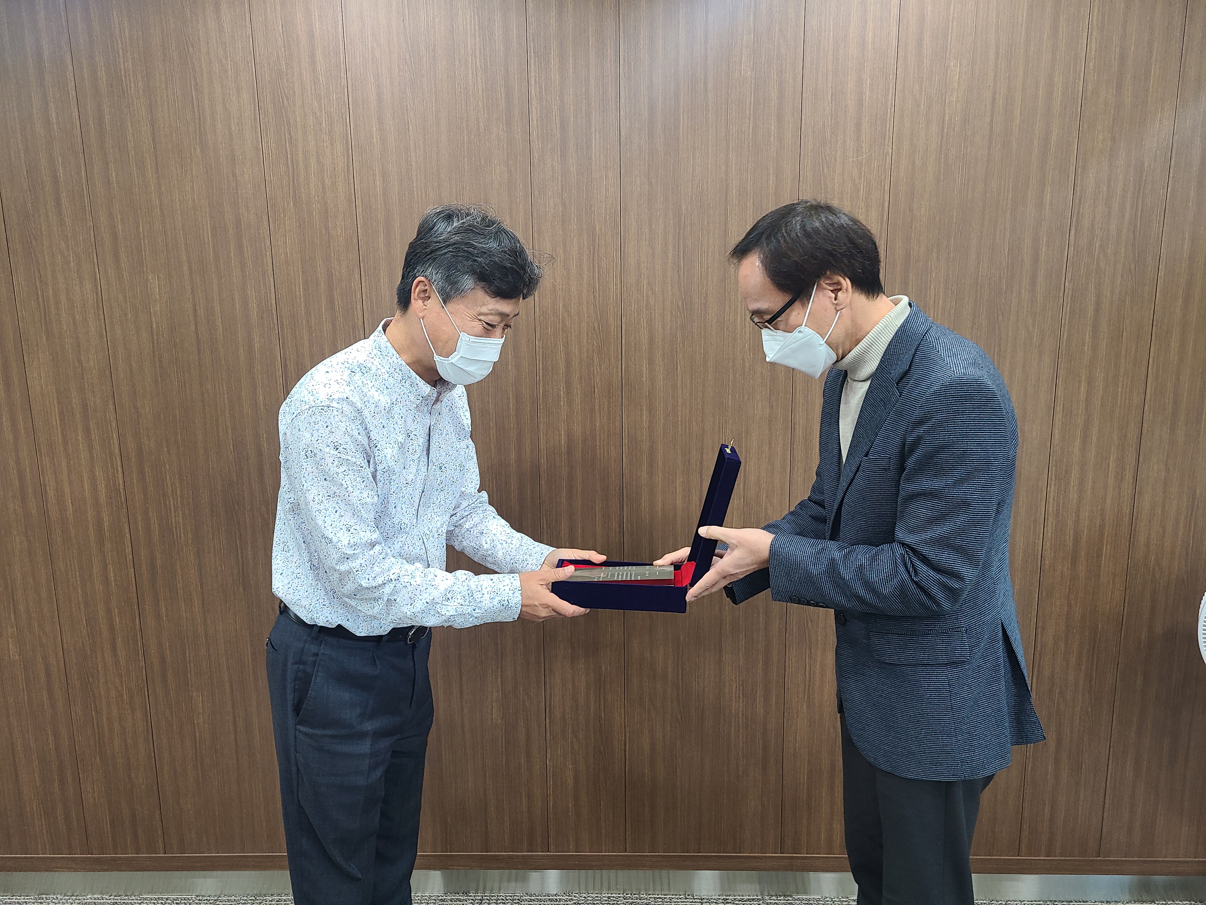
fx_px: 906
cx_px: 603
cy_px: 452
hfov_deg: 67.3
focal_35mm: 26
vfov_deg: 53.1
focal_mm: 5.4
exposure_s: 1/60
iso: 125
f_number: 1.8
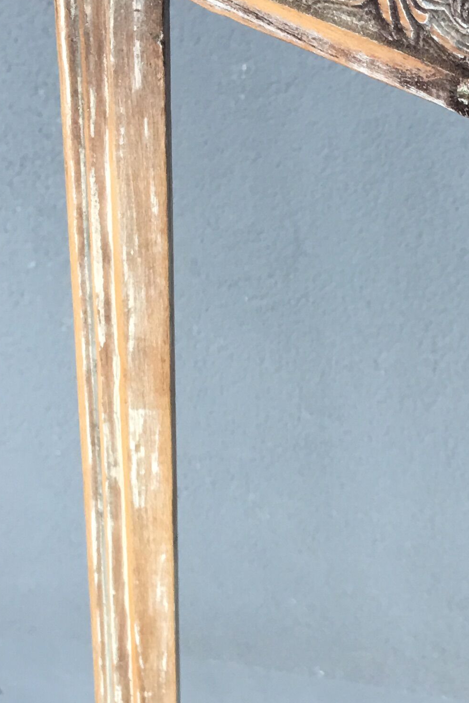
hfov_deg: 15.9
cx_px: 582
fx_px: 1602
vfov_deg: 24.7
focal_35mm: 82
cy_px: 396
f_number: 2.2
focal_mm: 4.15
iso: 32
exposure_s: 1/33
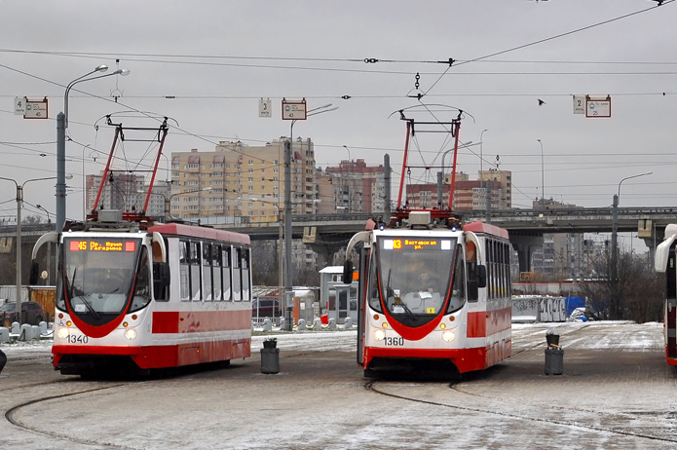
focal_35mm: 151
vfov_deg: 9.1
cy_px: 133
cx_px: 409
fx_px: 2837
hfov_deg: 13.6
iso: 400
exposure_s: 1/250
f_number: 5.6
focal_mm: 50
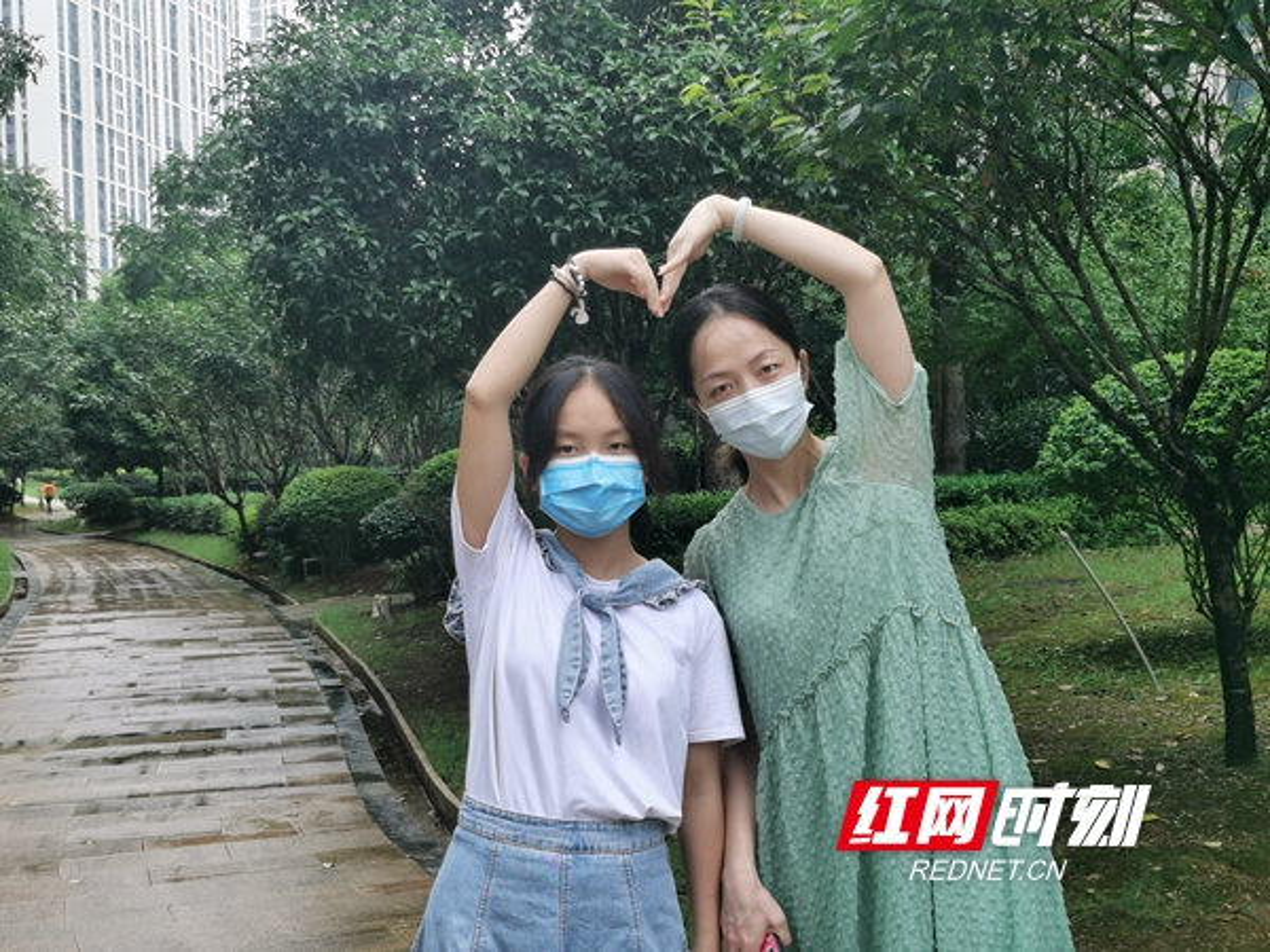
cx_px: 635
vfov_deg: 32.9
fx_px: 1614
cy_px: 476
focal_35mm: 44
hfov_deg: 42.9
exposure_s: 1/247
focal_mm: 5.58
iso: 50
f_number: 1.8
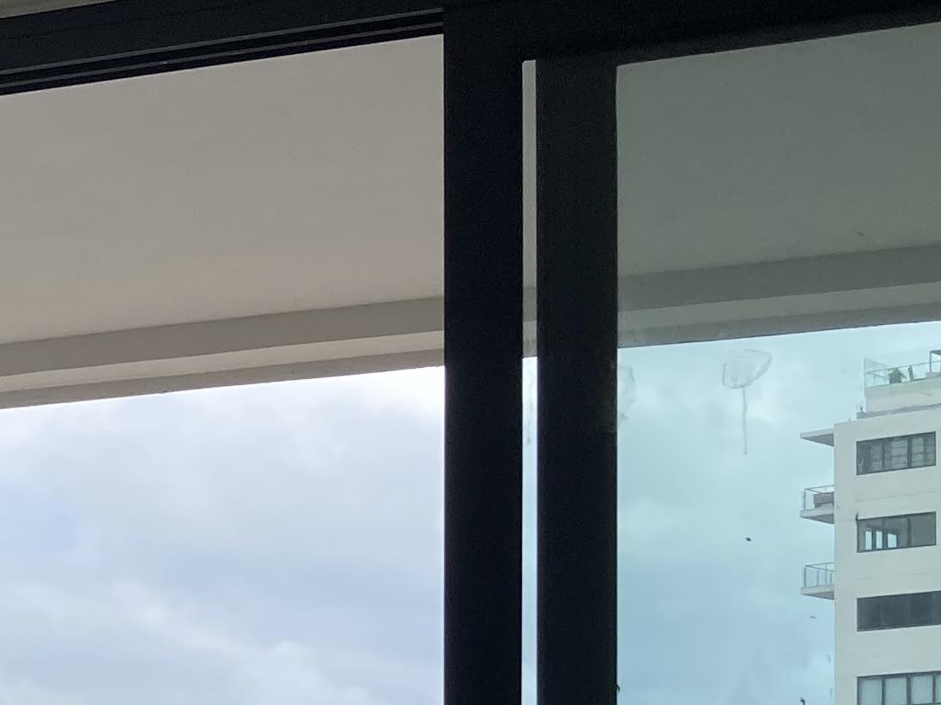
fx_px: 2800
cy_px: 1056
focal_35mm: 103
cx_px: -158
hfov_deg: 18.2
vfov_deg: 13.5
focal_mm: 3.99
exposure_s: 1/1799
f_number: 1.8
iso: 20
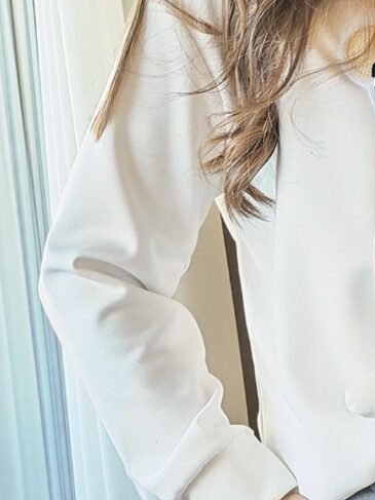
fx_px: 1749
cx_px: 395
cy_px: 567
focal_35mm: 121
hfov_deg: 12.1
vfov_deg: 15.8
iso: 250
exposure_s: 1/142
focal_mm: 6.3
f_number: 1.7
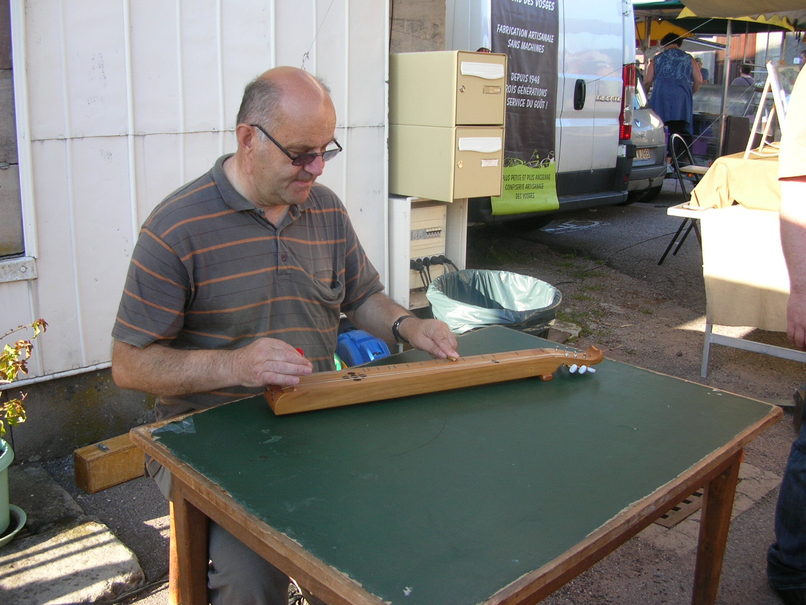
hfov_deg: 52.6
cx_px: 403
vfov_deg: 40.7
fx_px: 815
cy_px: 302
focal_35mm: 35
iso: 50
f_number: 2.8
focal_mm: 5.8
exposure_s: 1/142
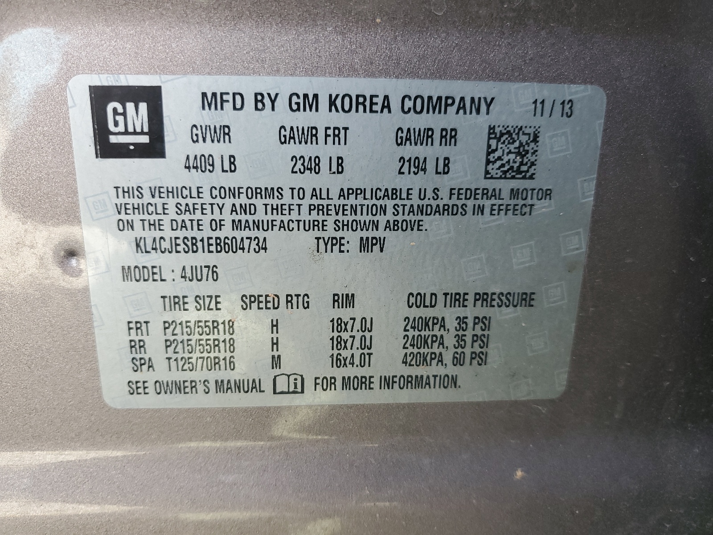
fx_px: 536
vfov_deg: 53.1
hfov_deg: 67.3
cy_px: 268
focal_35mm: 26
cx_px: 356
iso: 59
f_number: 1.5
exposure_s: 1/120
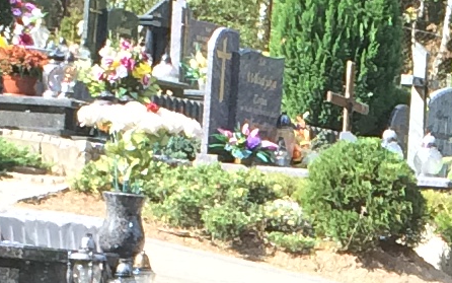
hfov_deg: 9.2
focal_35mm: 225
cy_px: 543
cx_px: 595
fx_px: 2772
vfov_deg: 5.7
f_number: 2.2
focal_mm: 4.15
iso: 32
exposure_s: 1/483
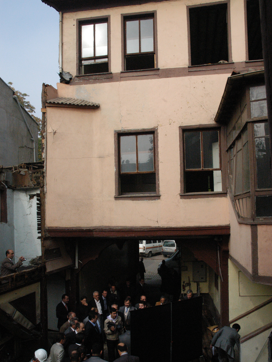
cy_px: 196
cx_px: 137
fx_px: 314
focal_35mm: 30
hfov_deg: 46.8
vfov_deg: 59.9
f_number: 9
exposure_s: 1/1600
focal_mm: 18
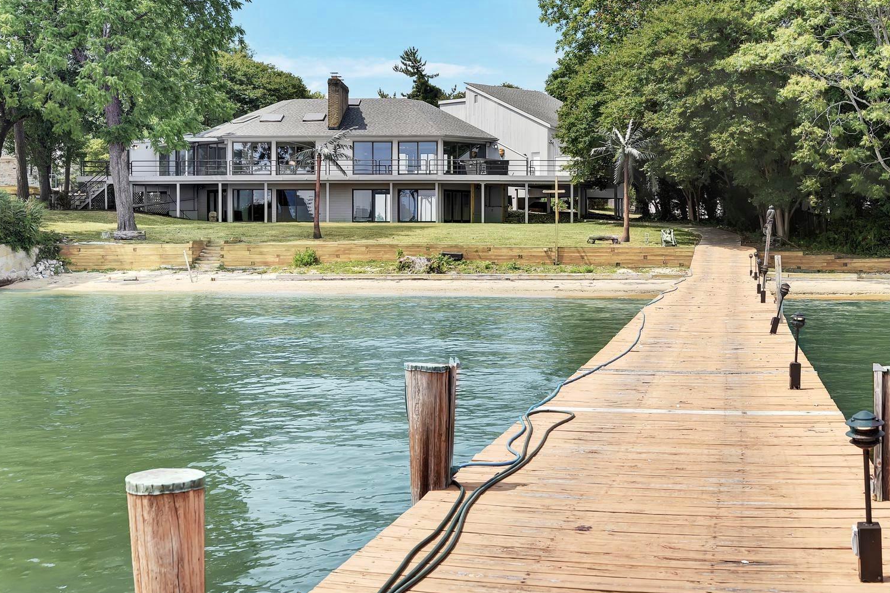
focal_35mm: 48
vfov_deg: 28.0
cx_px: 498
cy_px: 253
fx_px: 1187
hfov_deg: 41.0
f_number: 8
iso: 400
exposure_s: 1/1250
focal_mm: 35
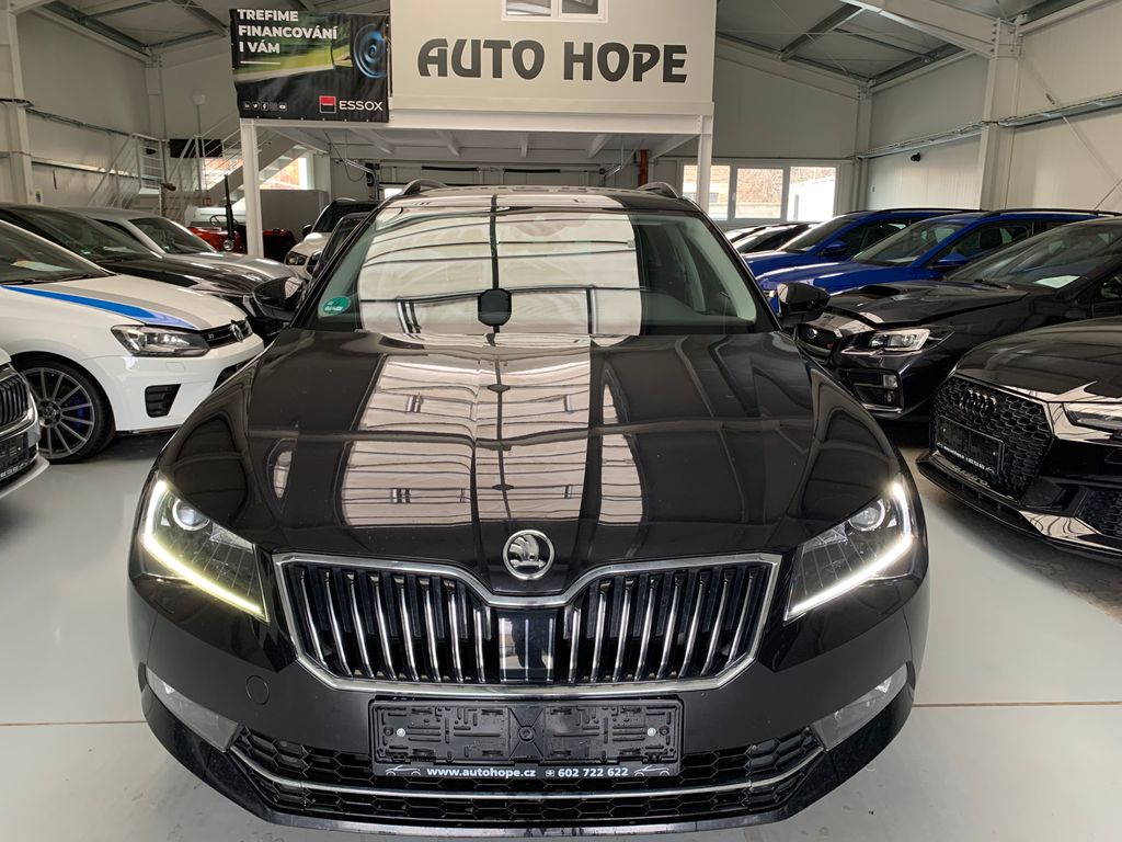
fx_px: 843
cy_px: 421
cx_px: 561
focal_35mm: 26
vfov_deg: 53.1
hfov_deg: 67.3
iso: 125
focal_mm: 4.25
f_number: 1.8
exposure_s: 1/60
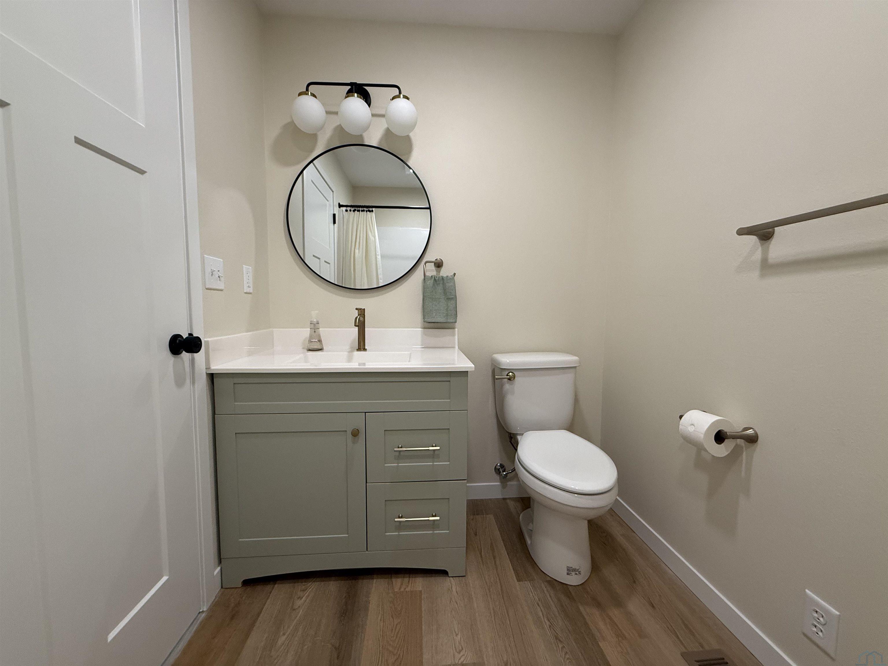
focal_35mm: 14
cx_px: 444
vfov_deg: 85.7
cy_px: 333
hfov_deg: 102.1
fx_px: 359
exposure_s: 1/120
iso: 200
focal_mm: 2.22
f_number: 2.2
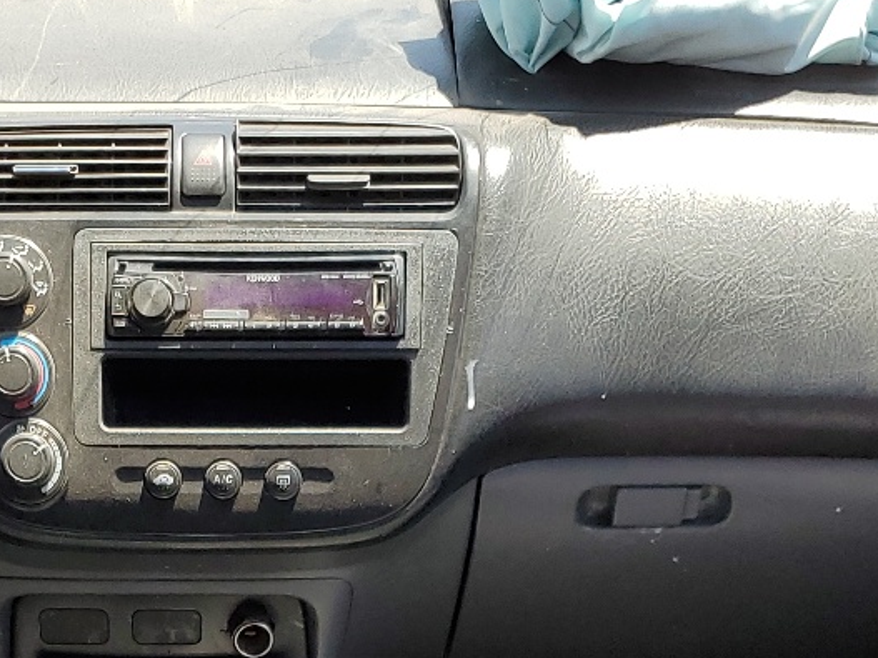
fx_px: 2003
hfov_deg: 24.4
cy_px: 928
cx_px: 210
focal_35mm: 79
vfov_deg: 17.2
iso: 50
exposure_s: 1/667
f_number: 1.5
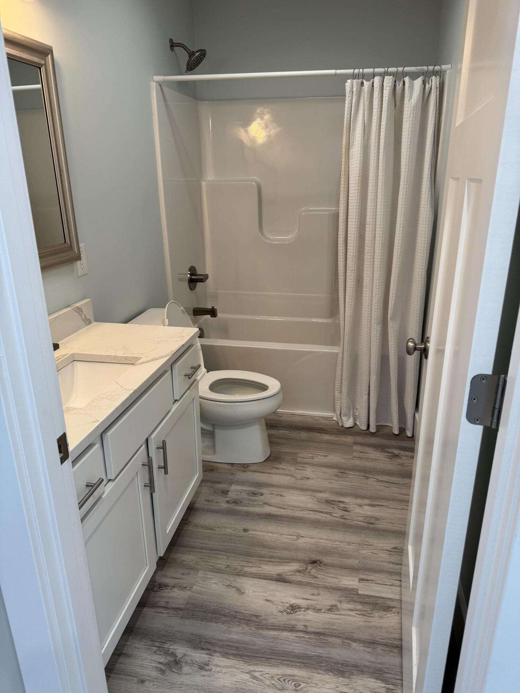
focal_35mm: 24
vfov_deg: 71.6
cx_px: 260
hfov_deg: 56.8
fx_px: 481
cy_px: 346
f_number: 1.78
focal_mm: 6.76
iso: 125
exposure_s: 1/120
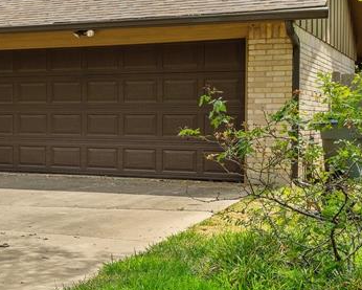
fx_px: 804
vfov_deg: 20.4
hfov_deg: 22.1
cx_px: -138
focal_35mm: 75
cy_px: 133
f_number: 8
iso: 125
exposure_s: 1/200
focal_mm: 27
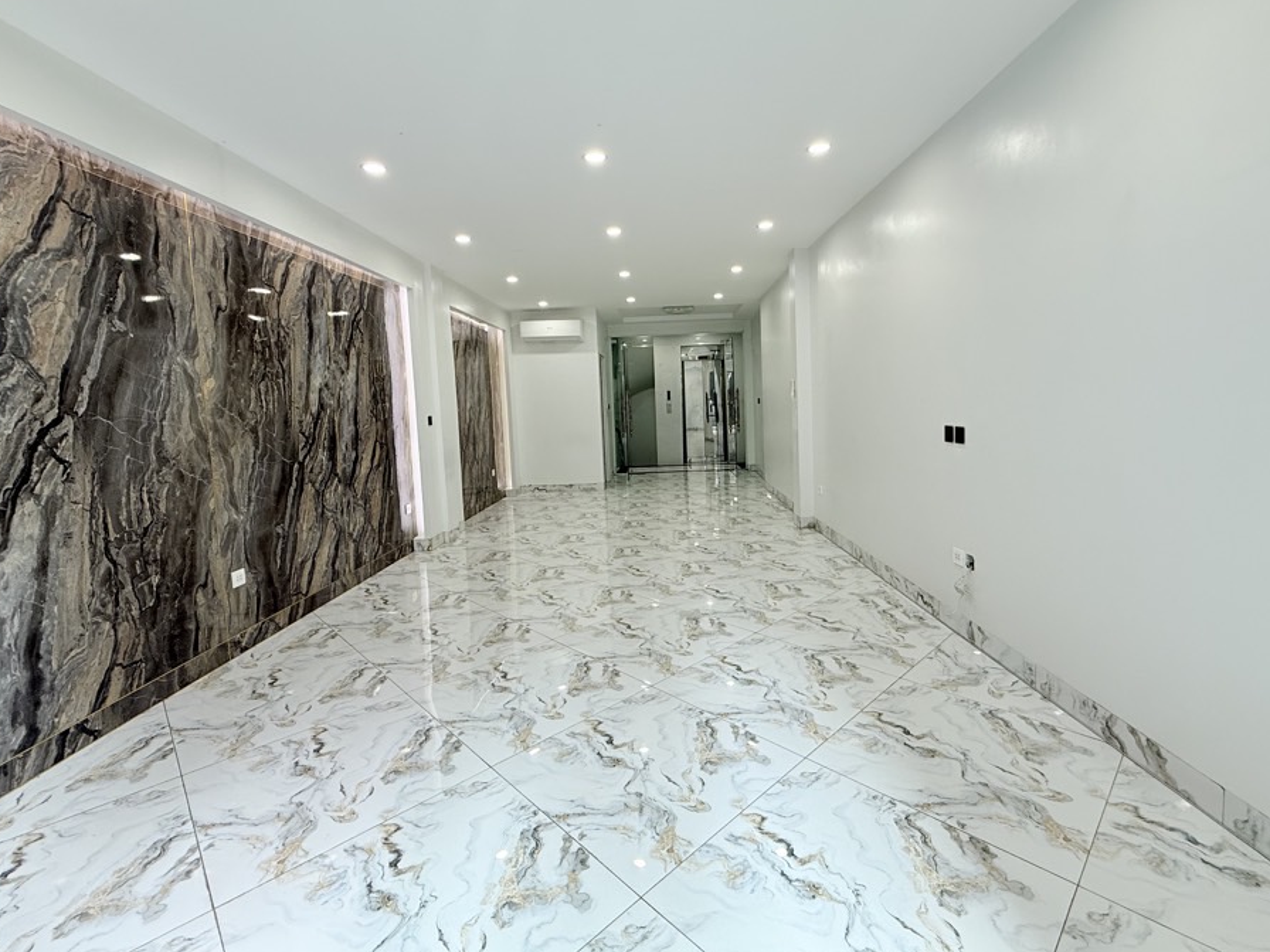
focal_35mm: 16
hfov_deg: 94.5
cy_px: 441
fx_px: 587
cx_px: 659
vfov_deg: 78.0
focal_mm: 2.22
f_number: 2.2
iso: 125
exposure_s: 1/100
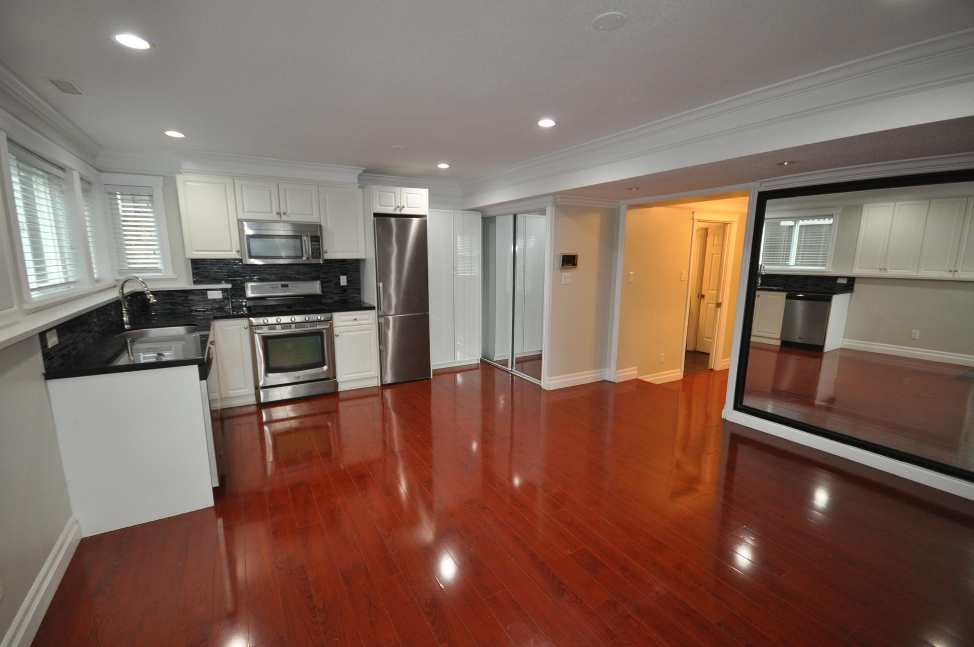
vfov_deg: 77.2
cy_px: 324
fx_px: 405
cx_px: 487
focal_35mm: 15
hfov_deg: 100.5
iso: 800
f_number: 4
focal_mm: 10
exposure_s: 1/60
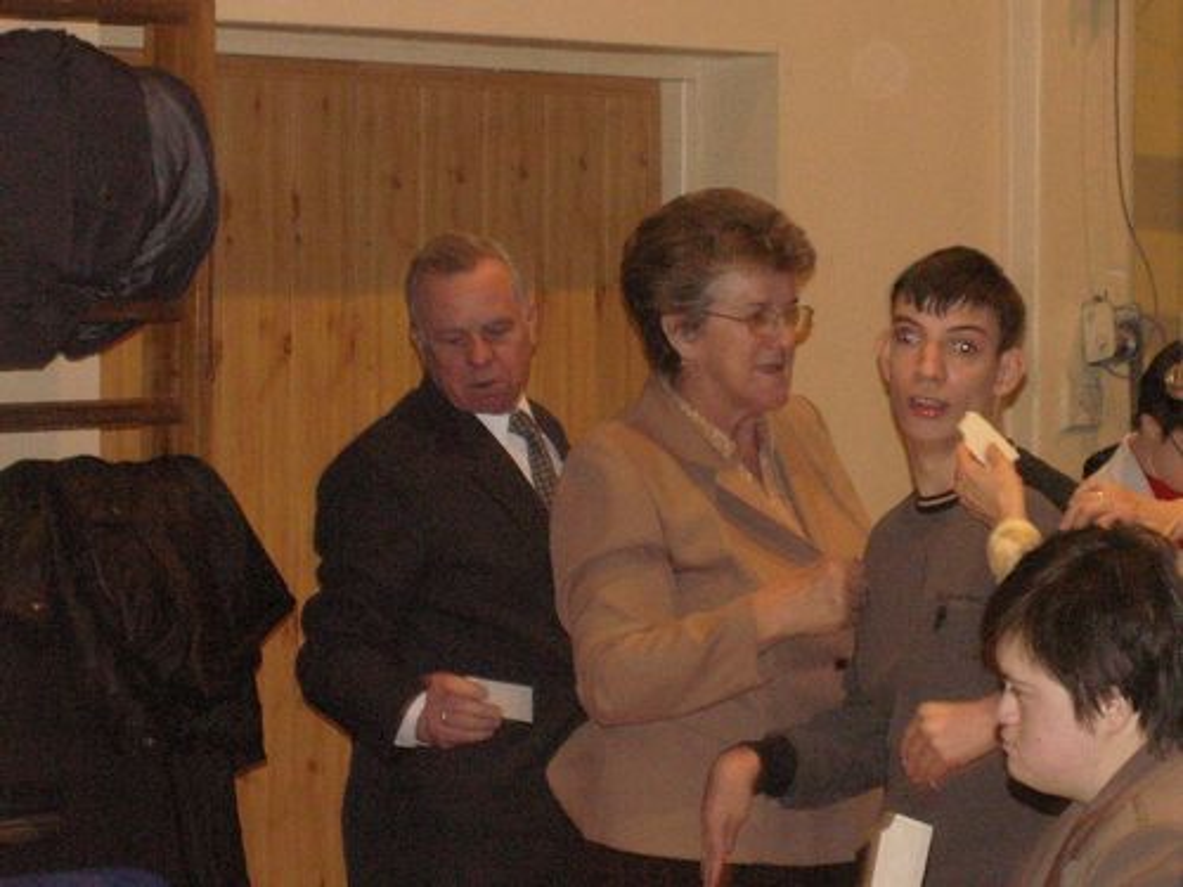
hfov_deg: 28.6
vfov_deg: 21.6
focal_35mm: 68
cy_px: 444
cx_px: 592
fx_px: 2324
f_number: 3.2
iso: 160
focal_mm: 11.39
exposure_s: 1/40
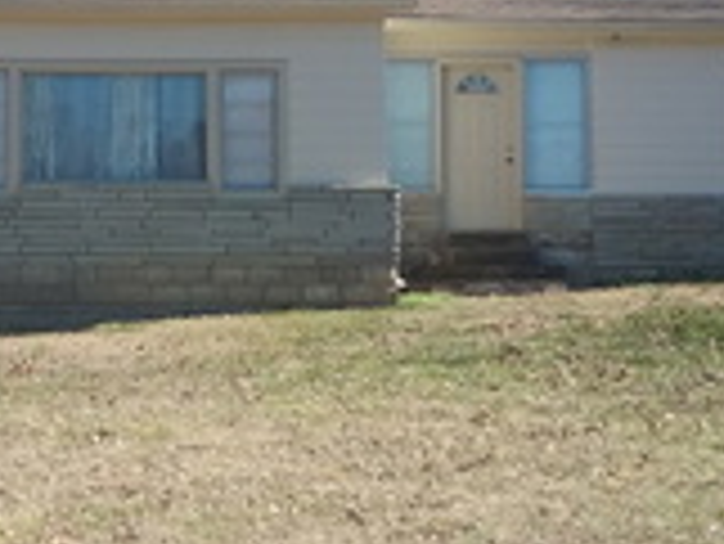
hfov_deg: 25.0
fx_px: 1612
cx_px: 166
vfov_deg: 19.1
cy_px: 148
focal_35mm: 77
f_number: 2.2
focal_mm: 3.3
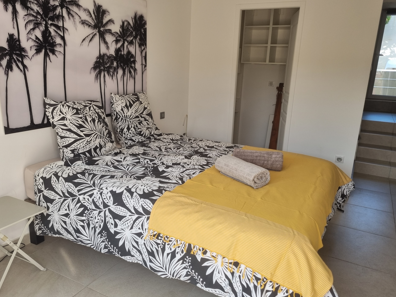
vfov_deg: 49.7
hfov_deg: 63.4
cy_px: 145
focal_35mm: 28
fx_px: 320
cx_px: 199
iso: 50
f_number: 1.8
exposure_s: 1/216
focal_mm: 5.4
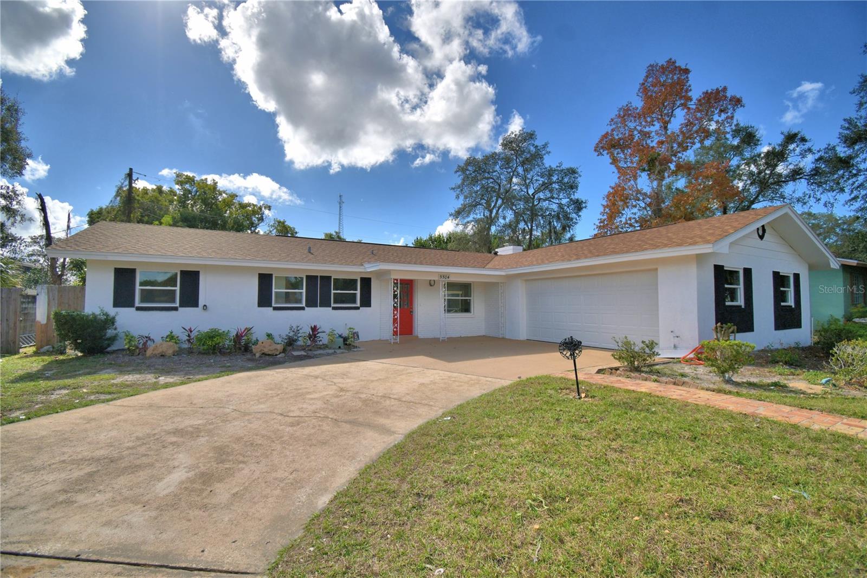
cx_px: 434
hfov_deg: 100.4
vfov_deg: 77.3
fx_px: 361
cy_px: 289
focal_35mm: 15
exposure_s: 1/1600
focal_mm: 10
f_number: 4.5
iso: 100
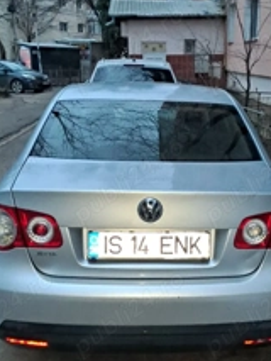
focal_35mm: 47
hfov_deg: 30.8
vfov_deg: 40.4
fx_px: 490
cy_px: 202
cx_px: 163
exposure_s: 1/60.2
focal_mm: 4.65
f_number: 1.8
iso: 320
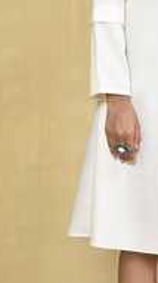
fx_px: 1076
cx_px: 179
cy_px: 101
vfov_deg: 14.9
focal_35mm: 144
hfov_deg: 8.3
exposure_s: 1/160
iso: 250
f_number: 10
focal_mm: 50
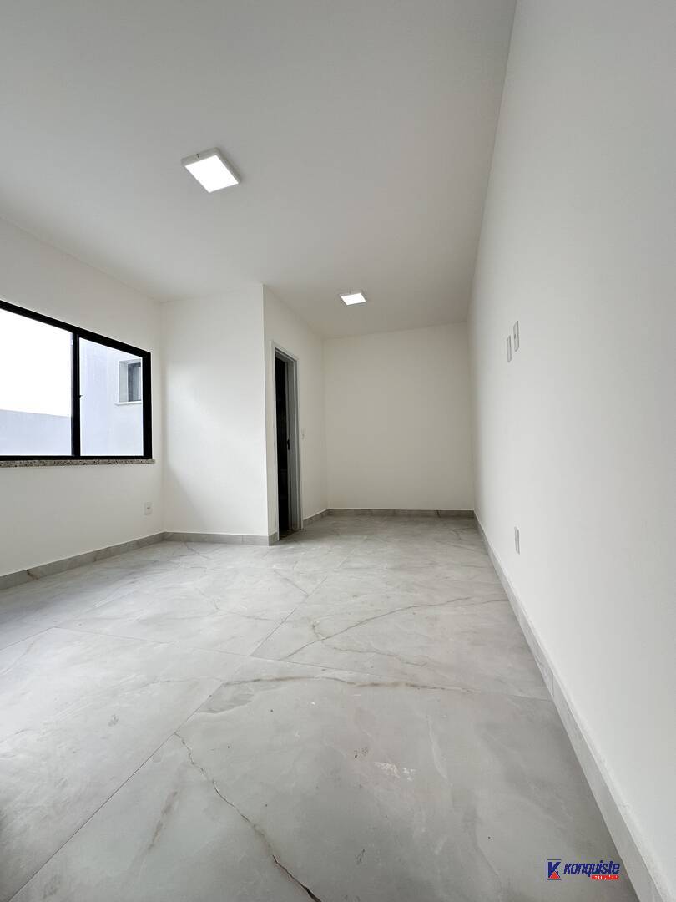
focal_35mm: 14
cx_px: 338
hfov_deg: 85.7
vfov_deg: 102.1
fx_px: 365
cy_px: 451
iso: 40
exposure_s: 1/119
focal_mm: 2.22
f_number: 2.2
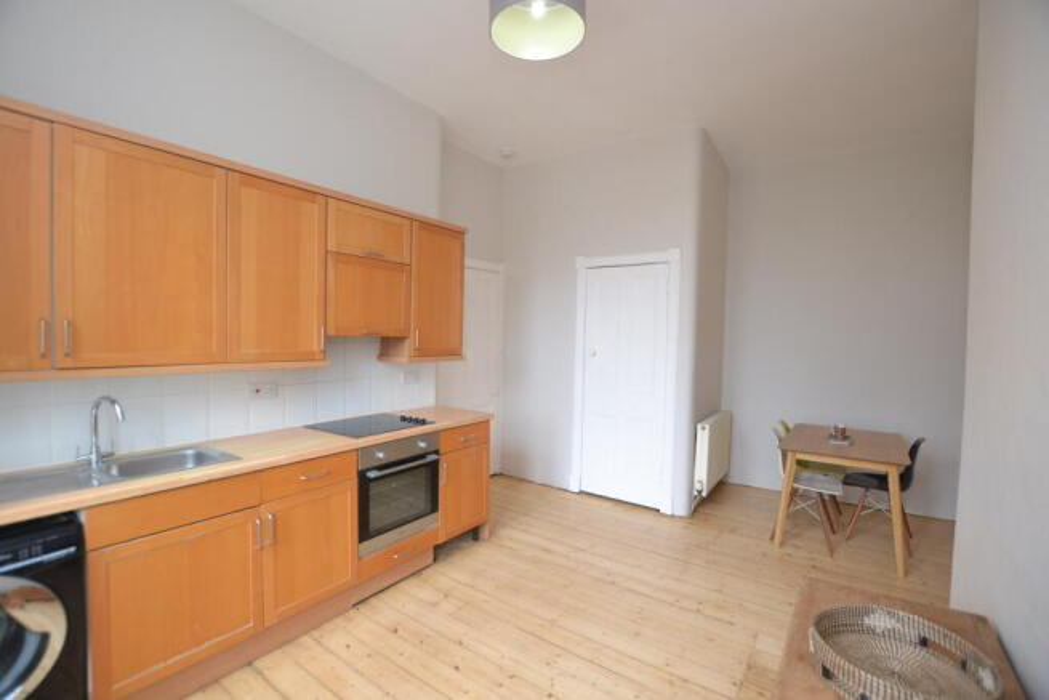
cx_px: 524
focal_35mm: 15
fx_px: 437
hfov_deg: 100.4
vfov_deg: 77.4
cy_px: 350
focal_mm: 10
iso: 400
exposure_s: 1/60
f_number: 4
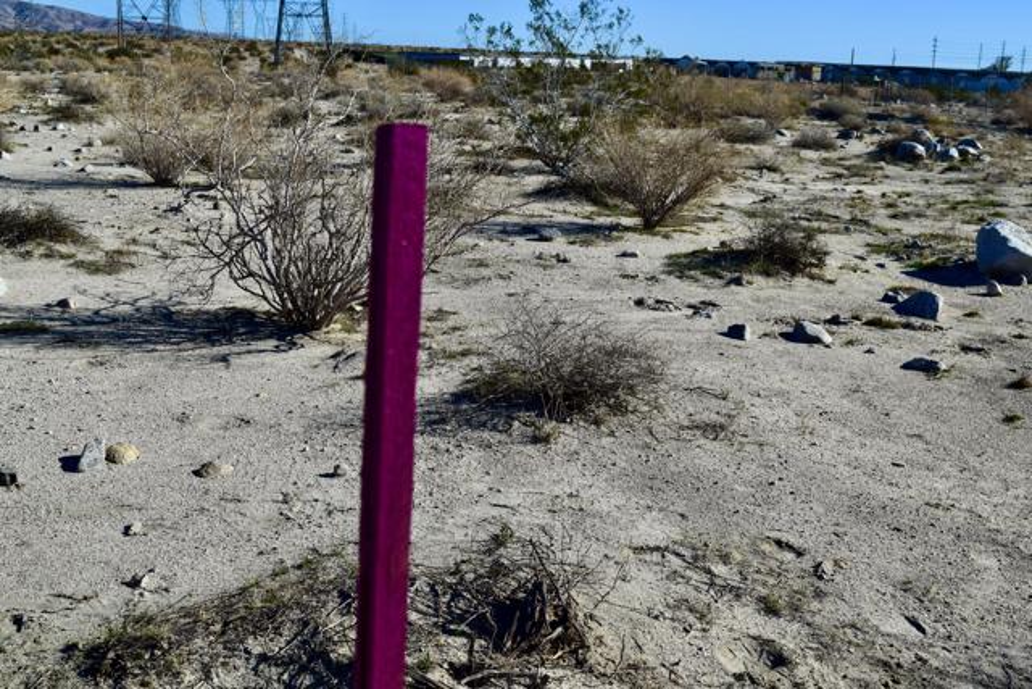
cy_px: 344
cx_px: 516
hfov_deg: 46.4
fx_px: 1204
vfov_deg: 31.9
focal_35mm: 42
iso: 200
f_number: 9
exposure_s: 1/800
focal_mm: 28
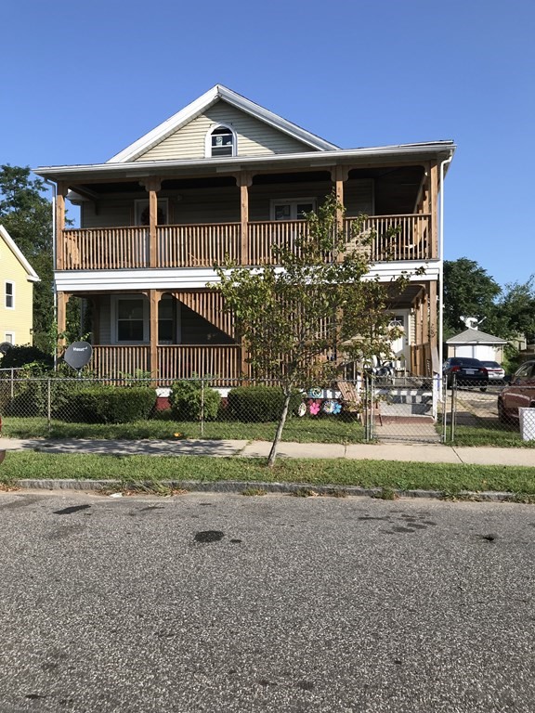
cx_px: 268
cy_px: 356
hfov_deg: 49.7
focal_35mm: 28
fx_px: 577
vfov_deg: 63.4
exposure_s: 1/1709
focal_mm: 3.99
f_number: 1.8
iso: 20
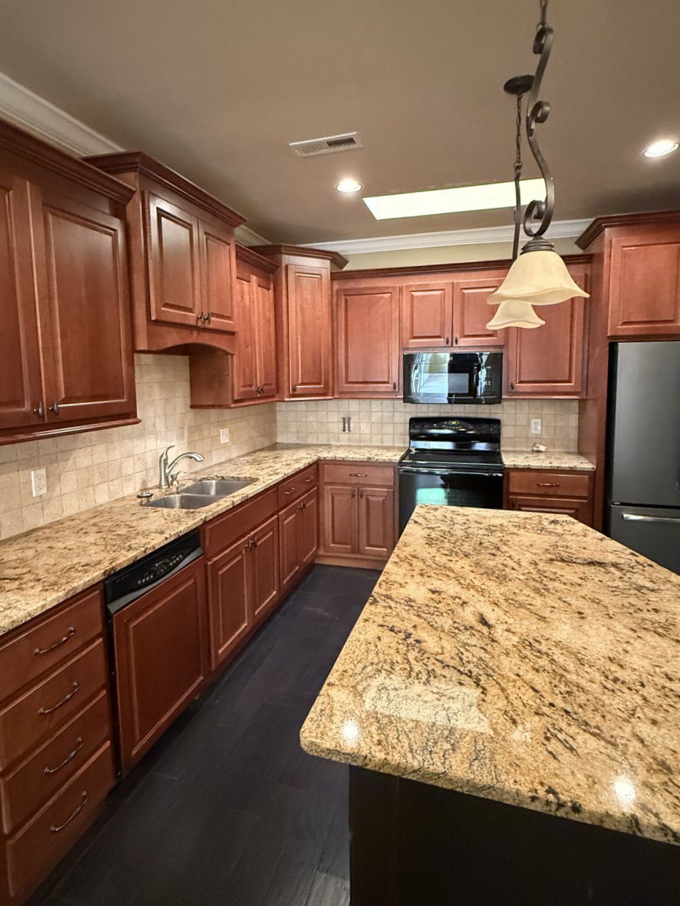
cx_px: 335
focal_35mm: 18
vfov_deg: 87.7
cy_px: 425
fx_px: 471
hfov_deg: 71.6
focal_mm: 2.22
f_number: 2.2
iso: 1000
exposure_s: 1/60
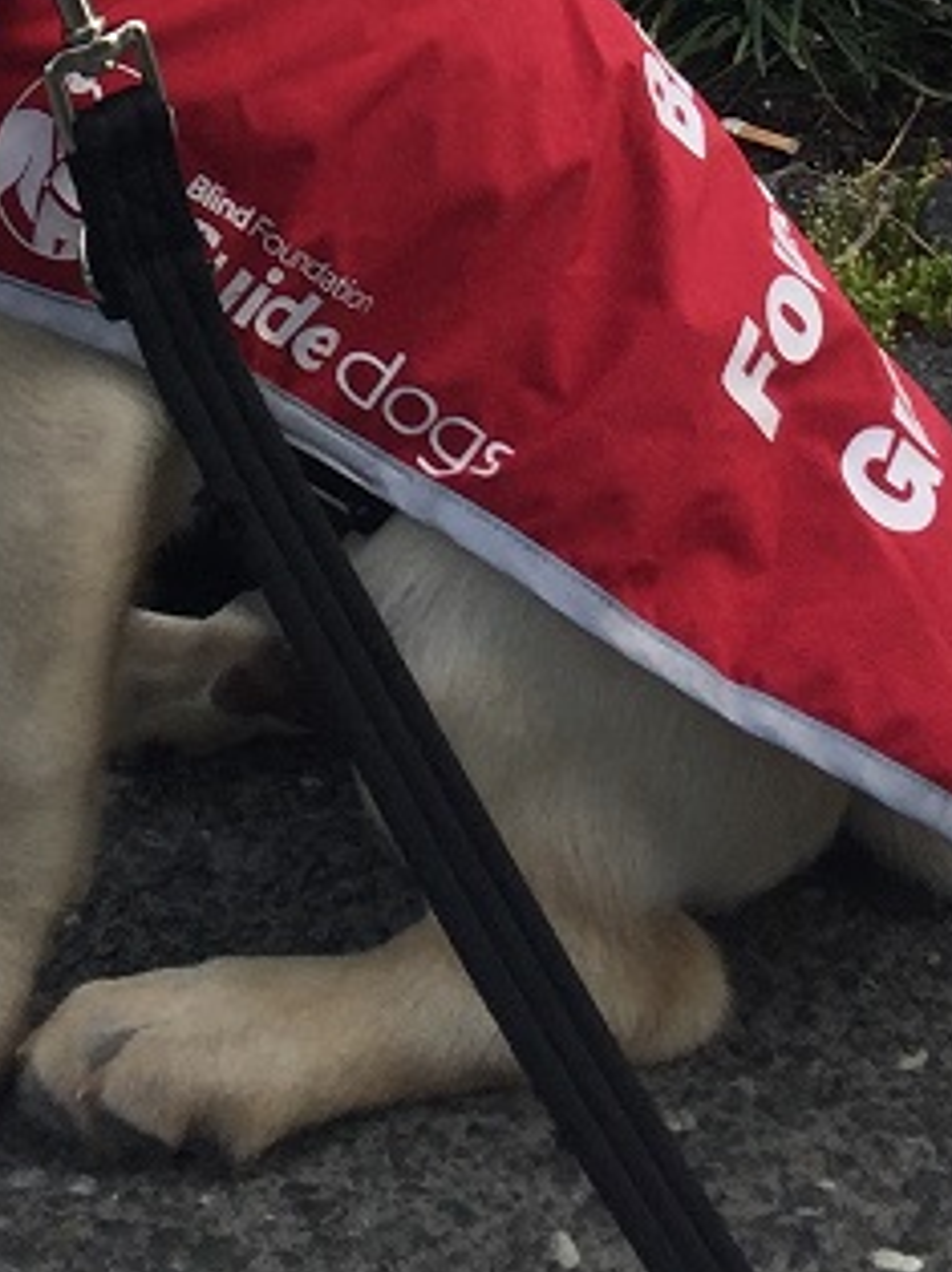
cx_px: 174
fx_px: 4076
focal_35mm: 111
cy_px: -693
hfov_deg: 13.3
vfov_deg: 16.1
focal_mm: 4.15
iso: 32
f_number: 2.2
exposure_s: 1/1721
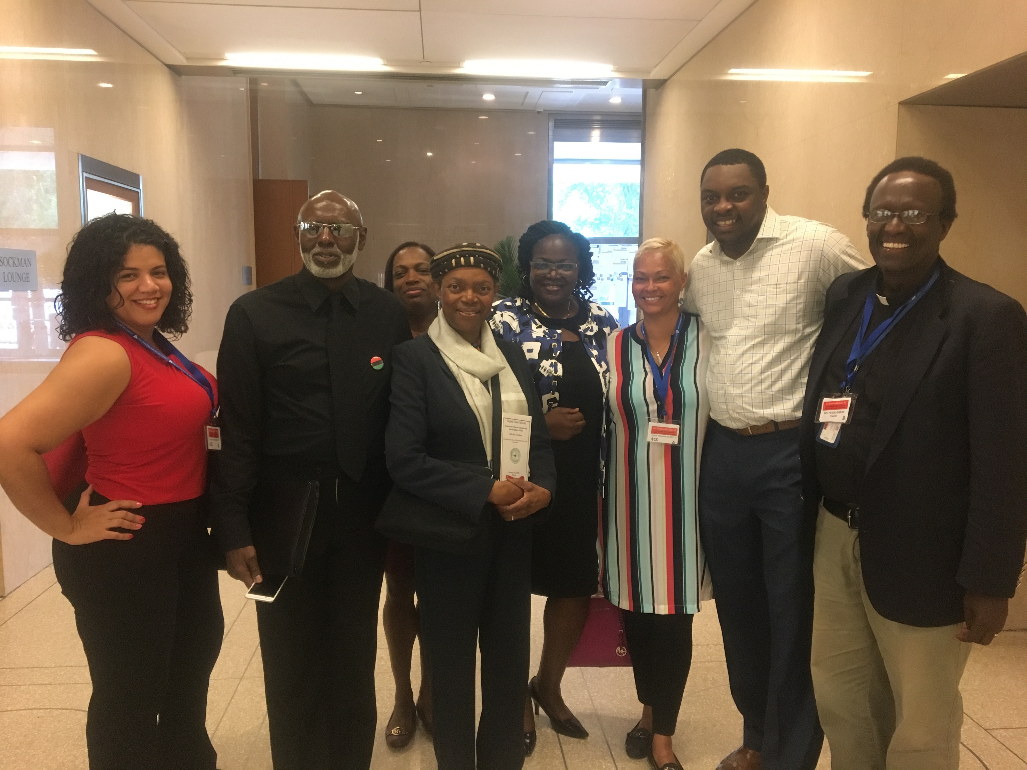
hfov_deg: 61.7
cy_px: 385
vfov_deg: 48.2
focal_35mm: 29
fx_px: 860
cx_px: 514
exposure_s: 1/30
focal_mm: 4.15
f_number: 2.2
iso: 200
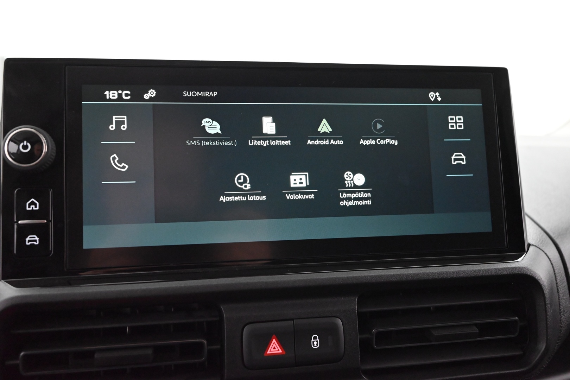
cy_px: 190
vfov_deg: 39.4
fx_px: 530
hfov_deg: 56.5
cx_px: 285
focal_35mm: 34
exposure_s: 1/60
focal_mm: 33.5
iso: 8000
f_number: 5
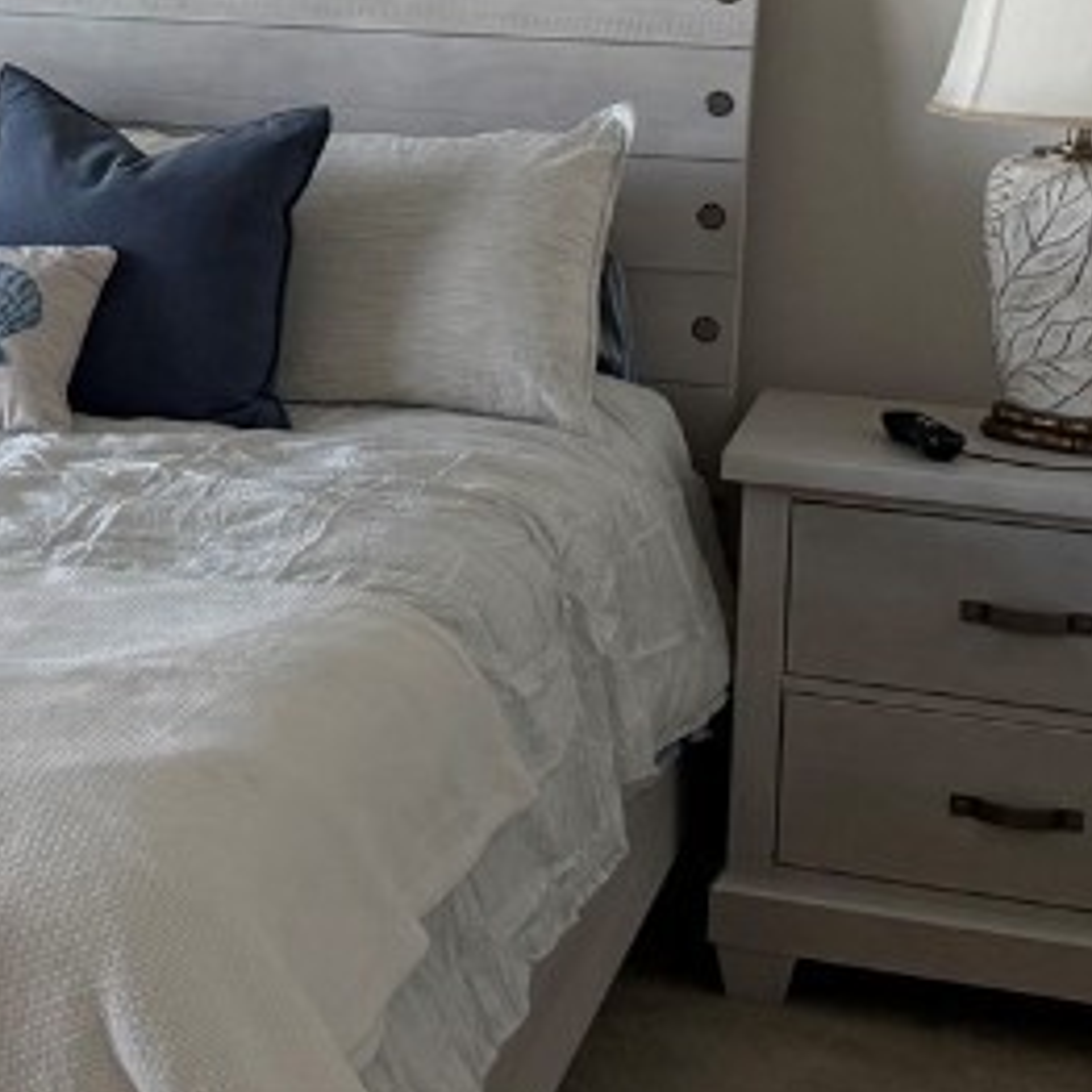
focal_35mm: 83
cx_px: -108
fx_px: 2962
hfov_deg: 20.0
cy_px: 117
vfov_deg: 20.5
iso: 200
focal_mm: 6.76
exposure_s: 1/176
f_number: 1.78
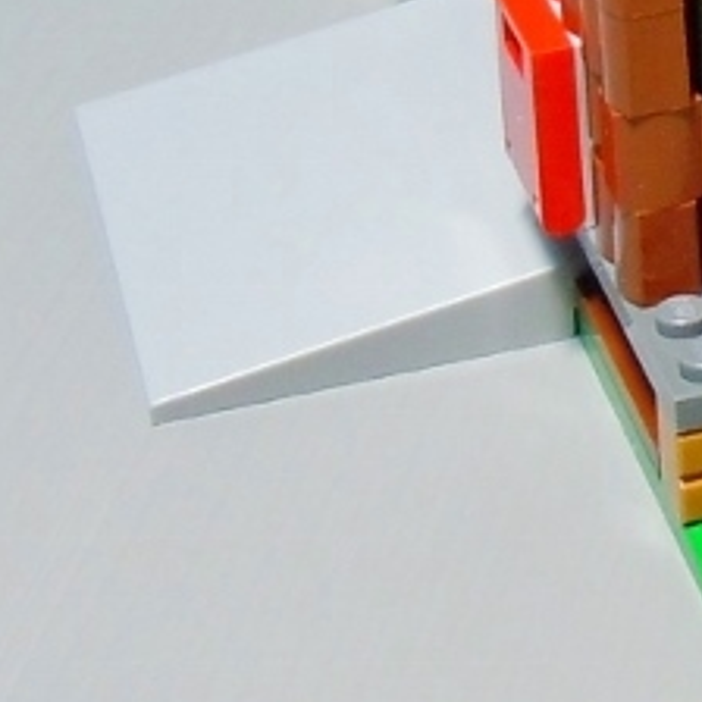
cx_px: 1069
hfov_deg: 15.8
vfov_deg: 16.6
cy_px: -116
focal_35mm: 101
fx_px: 2317
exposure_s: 1/10
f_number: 3.5
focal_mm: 5.4
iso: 200
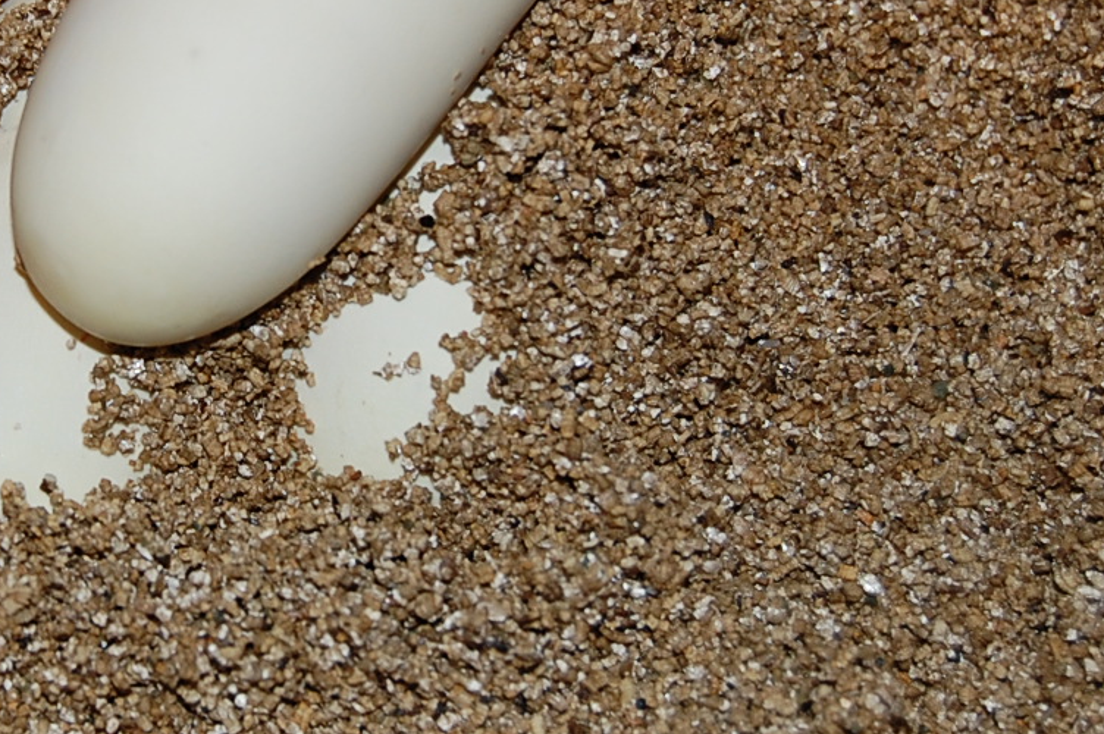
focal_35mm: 114
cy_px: 157
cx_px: 213
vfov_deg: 12.0
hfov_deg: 17.8
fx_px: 3493
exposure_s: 1/60
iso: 400
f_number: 5
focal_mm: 38
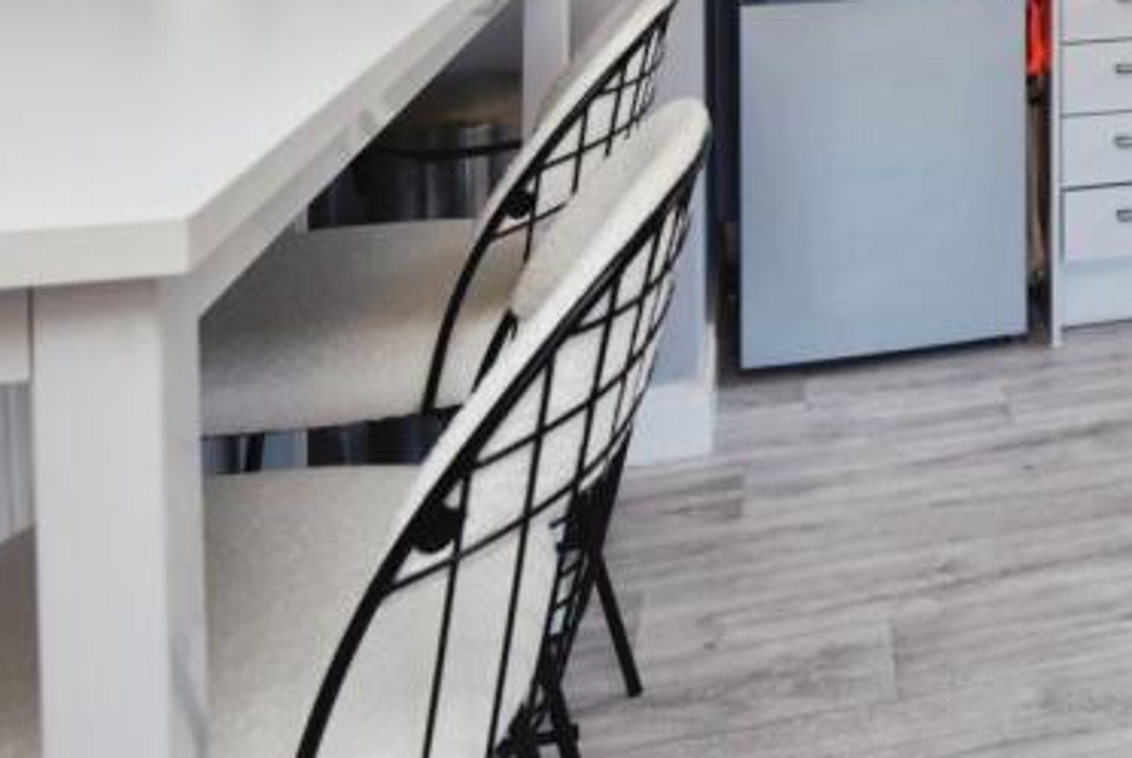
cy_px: -247
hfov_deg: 37.4
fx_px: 1385
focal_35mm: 44
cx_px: 1239
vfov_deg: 25.9
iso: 400
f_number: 7.1
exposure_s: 1/40
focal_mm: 16
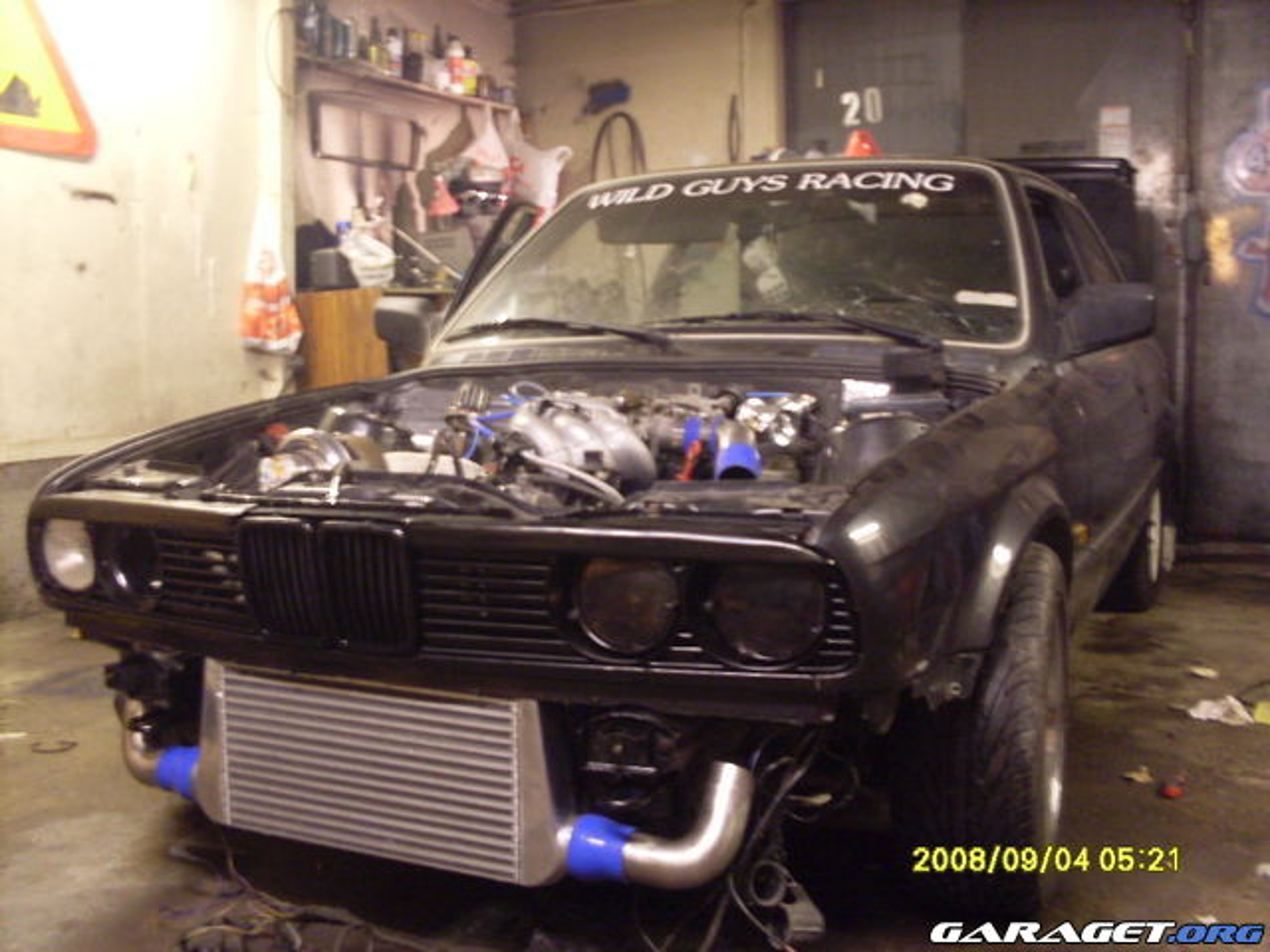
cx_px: 635
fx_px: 1394
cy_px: 476
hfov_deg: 49.0
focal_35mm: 38
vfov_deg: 37.7
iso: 200
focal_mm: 6.3
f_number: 2.8
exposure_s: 1/4
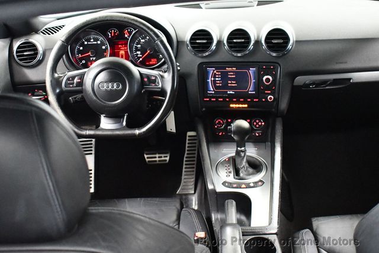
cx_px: 190
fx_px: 569
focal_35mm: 54
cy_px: 126
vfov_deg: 25.1
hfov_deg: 36.8
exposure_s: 1/60
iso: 9000
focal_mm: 27
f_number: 4
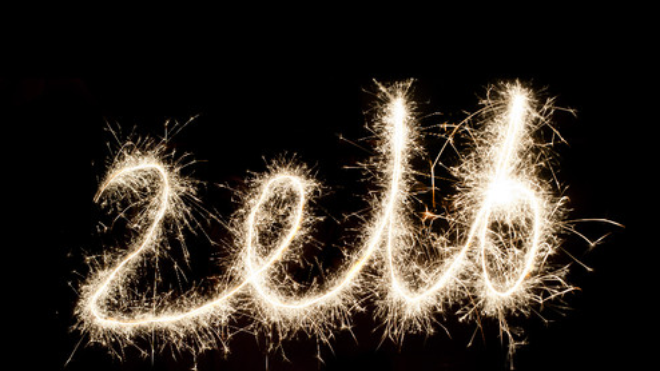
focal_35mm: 53
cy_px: 210
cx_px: 329
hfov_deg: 39.2
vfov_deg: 22.6
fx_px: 928
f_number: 8
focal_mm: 50
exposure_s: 4.4
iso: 400
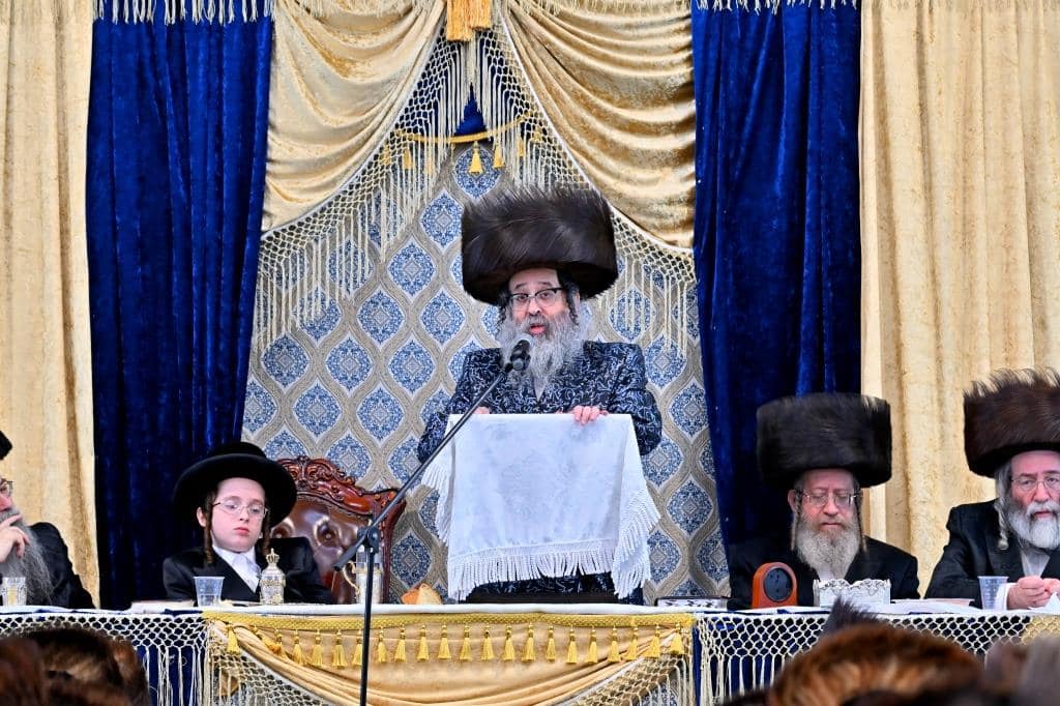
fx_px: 5298
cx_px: 530
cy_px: 353
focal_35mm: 180
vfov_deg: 7.6
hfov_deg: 11.4
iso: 500
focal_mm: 120
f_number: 4
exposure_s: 1/160
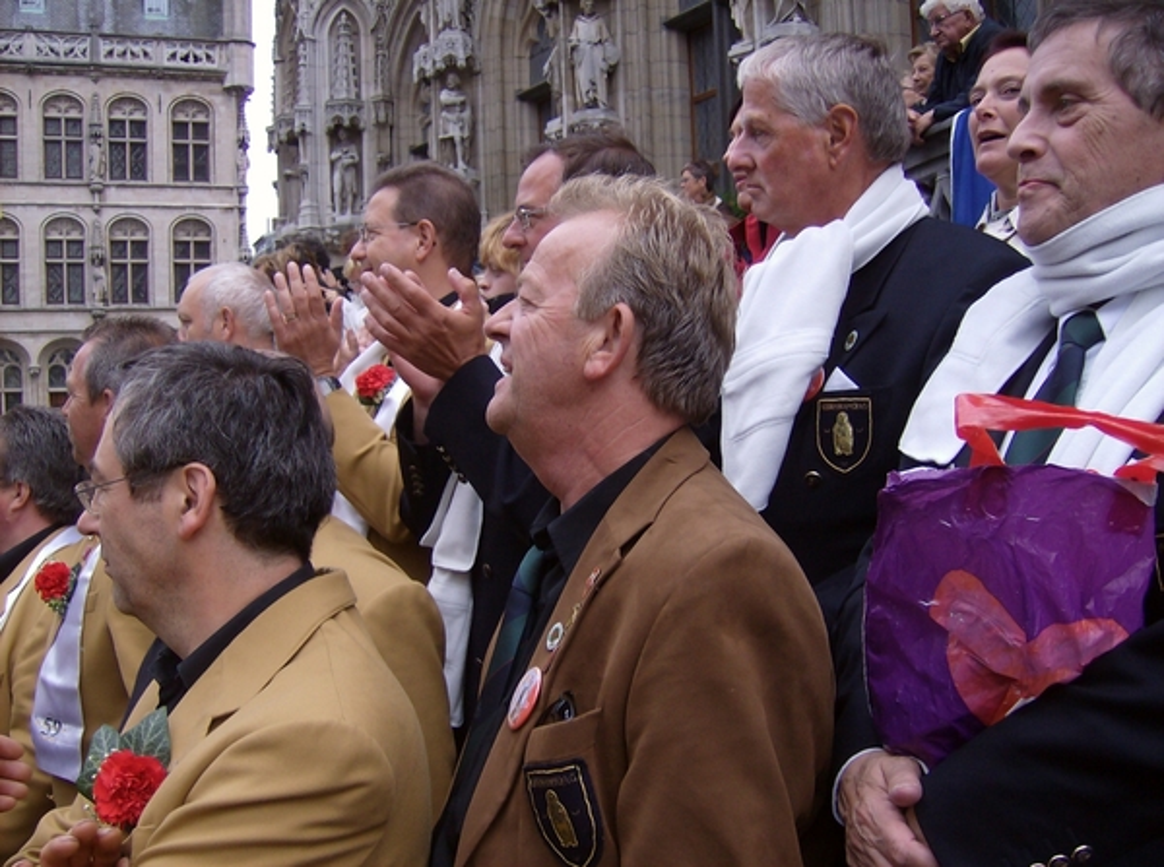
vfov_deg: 39.5
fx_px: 1208
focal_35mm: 36
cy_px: 434
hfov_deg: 51.5
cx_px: 582
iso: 100
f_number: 2.8
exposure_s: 1/256
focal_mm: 6
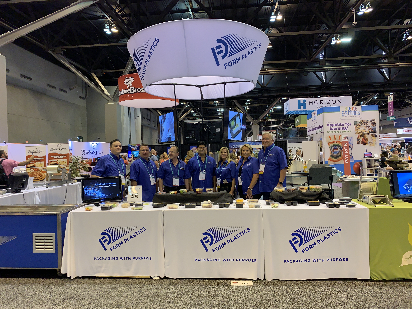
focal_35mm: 26
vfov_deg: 53.1
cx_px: 206
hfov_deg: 67.3
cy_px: 154
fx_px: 309
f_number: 1.8
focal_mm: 4.25
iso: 160
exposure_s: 1/60
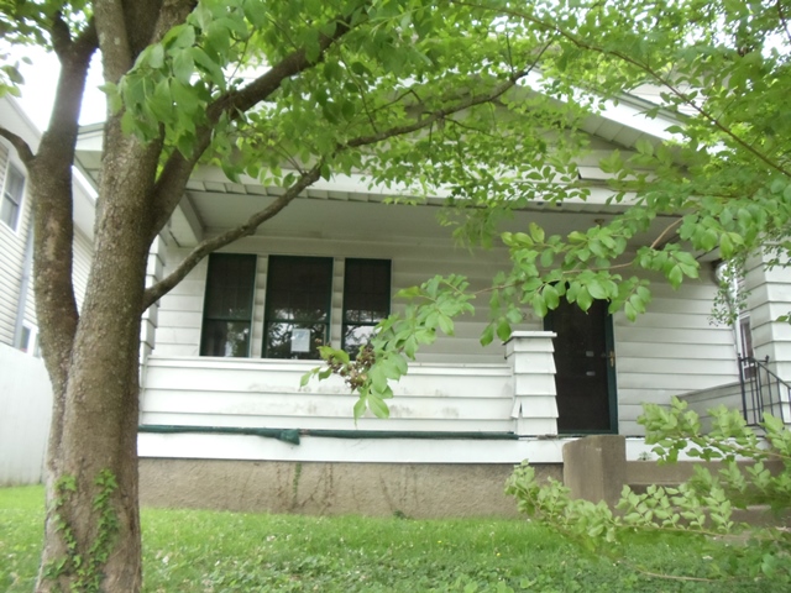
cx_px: 396
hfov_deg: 42.9
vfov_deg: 32.9
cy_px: 296
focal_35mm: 44
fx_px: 1005
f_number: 3.5
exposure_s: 1/400
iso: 400
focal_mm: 6
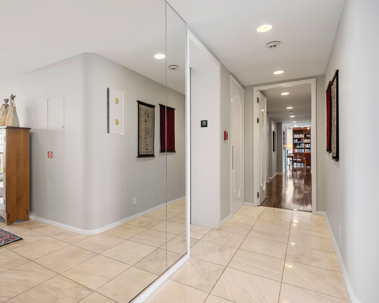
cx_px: 160
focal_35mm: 19
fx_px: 213
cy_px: 150
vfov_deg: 70.8
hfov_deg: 82.7
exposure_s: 1/5
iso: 640
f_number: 9
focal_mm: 16
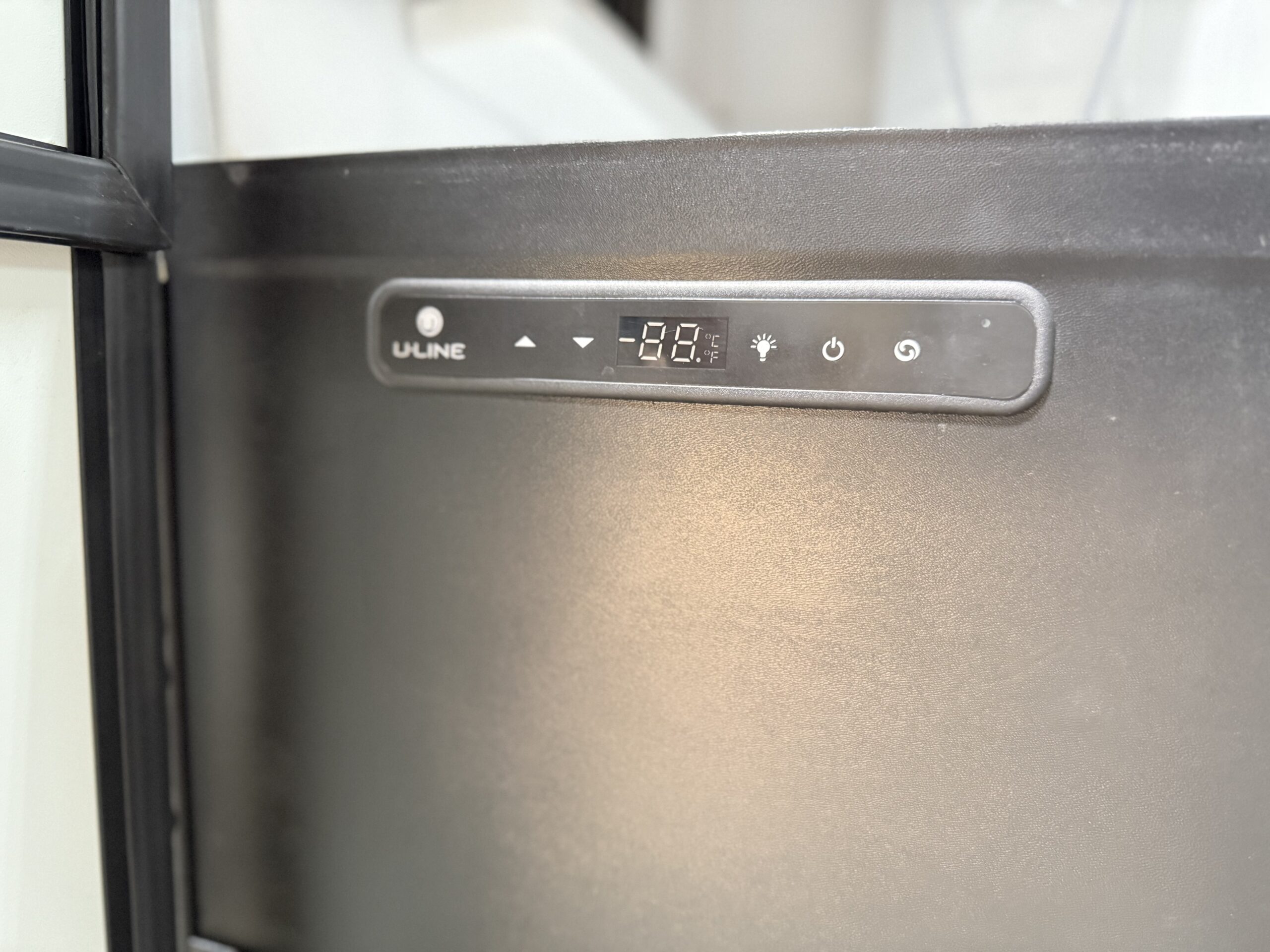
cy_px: 476
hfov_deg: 71.6
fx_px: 881
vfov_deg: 56.8
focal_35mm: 24
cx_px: 635
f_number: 1.78
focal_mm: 6.76
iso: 800
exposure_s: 1/60
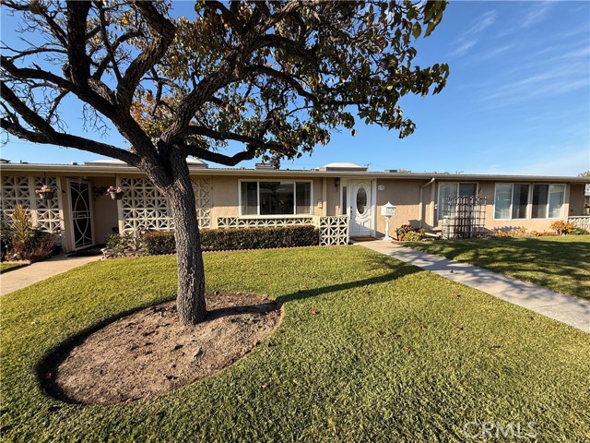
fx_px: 239
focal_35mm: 14
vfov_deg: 85.7
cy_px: 222
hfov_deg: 102.1
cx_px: 295
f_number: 2.2
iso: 50
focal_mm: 2.22
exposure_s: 1/1105
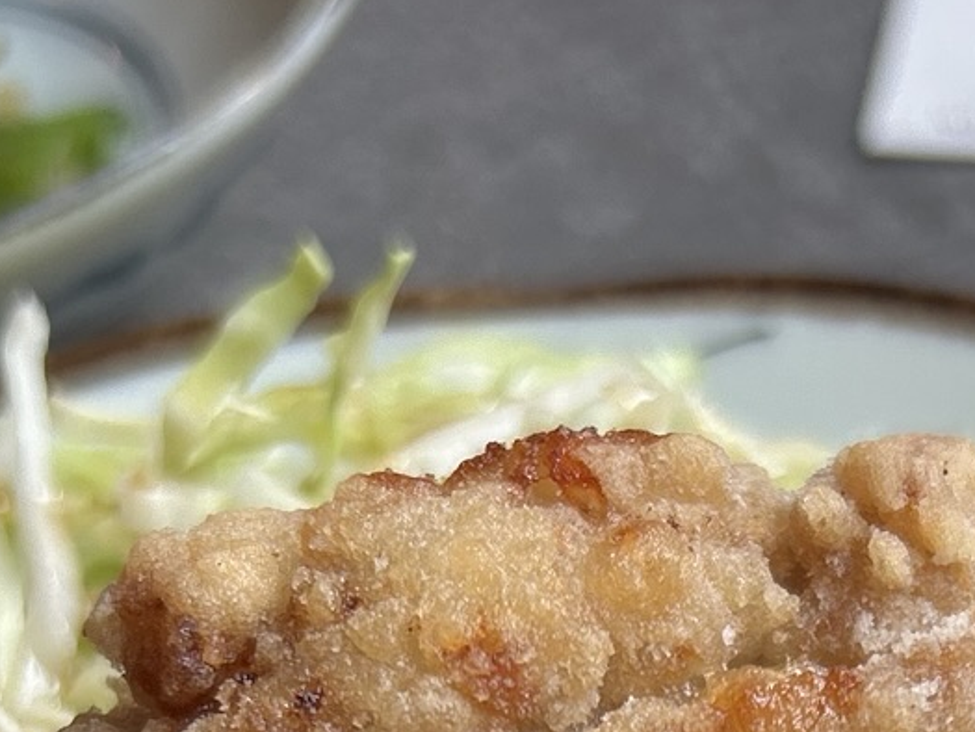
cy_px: 1191
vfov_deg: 13.8
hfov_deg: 19.8
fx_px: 2789
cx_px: 628
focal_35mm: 99
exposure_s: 1/100
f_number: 1.5
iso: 50
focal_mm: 5.7
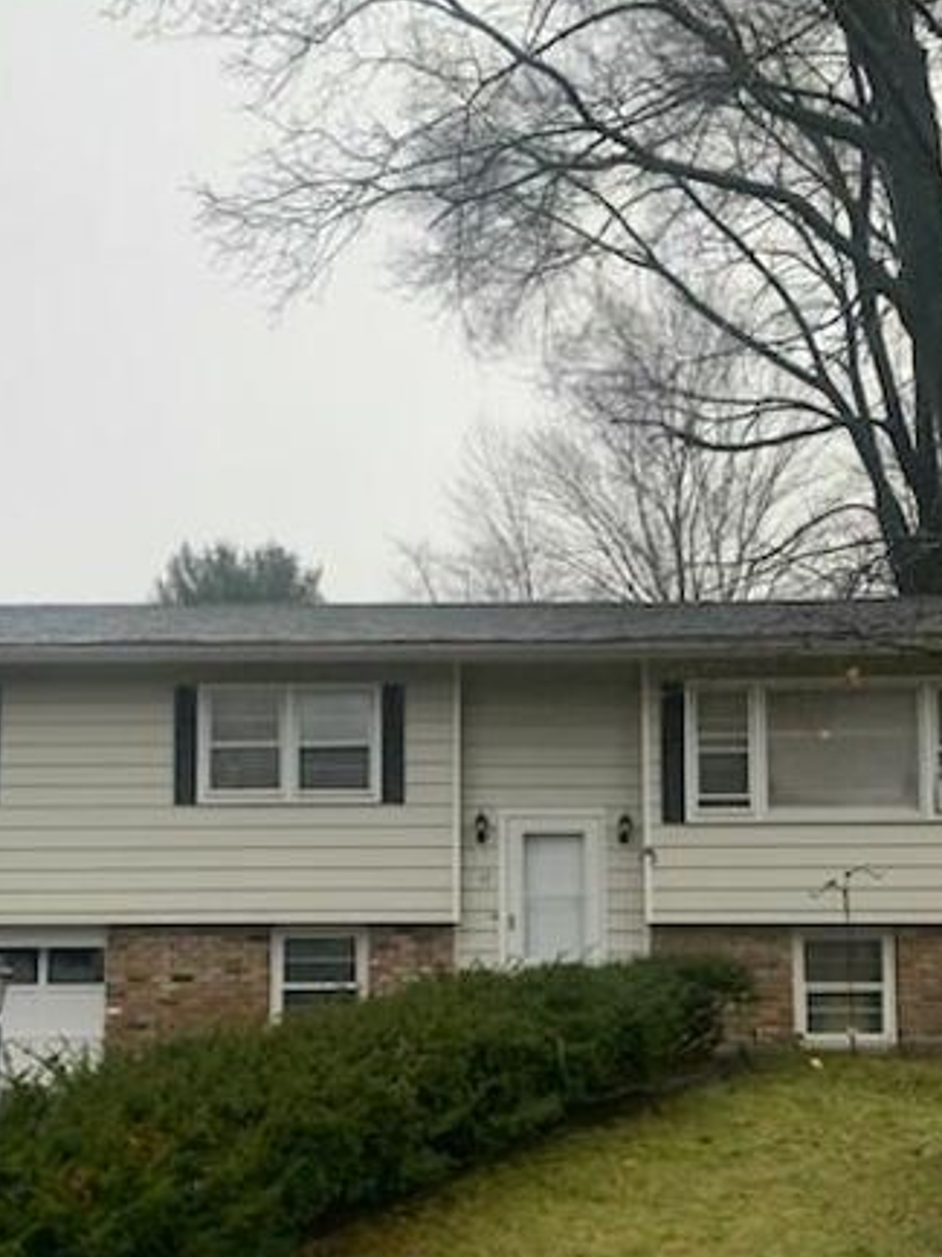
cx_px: 435
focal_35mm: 40
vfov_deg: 46.1
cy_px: 836
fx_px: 1453
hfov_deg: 35.9
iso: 32
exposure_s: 1/121
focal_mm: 4.25
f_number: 1.8
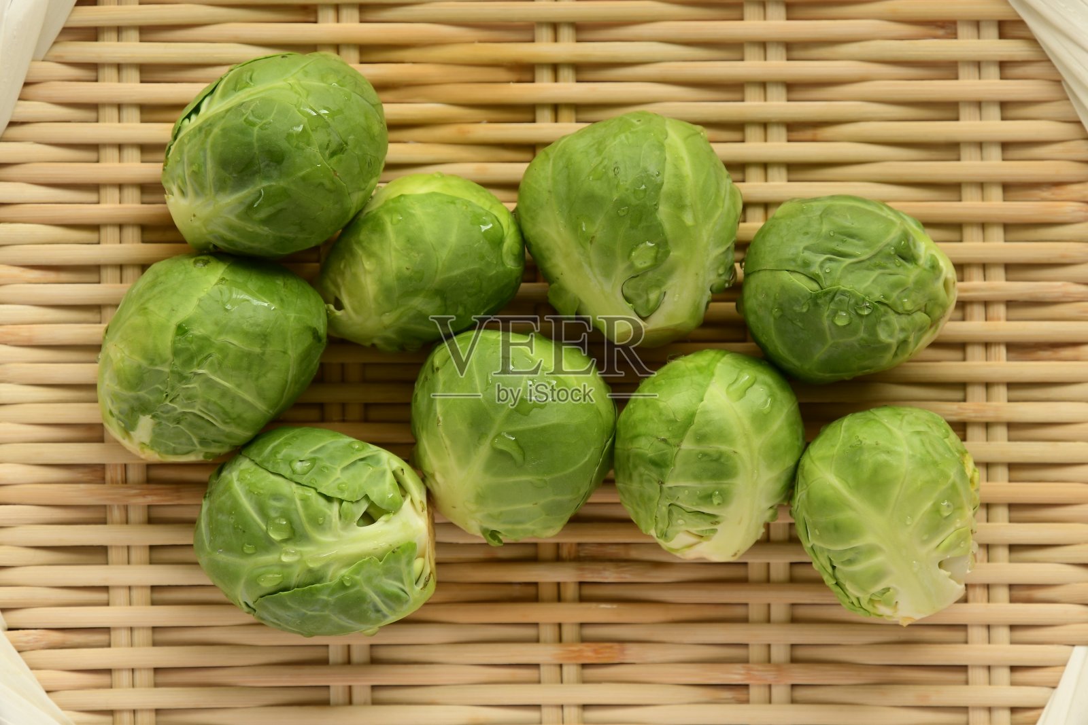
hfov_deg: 17.1
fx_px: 3627
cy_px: 362
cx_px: 544
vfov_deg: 11.4
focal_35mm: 120
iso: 200
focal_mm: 80
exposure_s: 1/6
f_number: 8
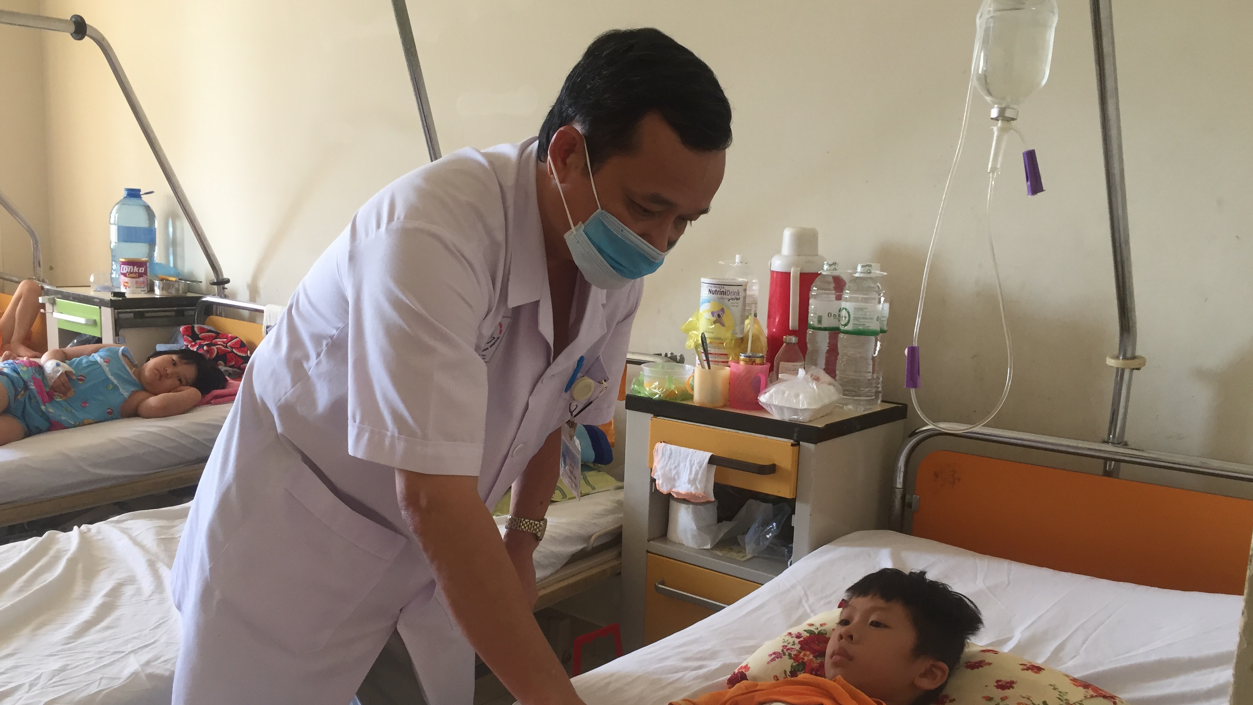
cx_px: 629
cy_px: 404
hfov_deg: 61.0
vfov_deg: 36.6
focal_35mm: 32
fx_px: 1063
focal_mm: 4.15
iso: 40
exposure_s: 1/33
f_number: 2.2
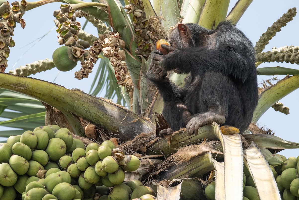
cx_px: 174
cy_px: 103
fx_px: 6203
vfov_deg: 1.8
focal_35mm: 747
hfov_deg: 2.8
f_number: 9
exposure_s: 1/1250
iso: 1250
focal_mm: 600
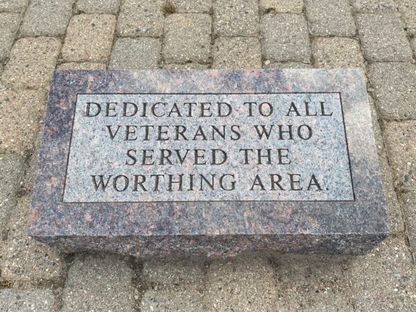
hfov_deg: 67.3
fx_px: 312
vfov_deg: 53.1
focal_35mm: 26
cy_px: 156
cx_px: 208
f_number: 1.8
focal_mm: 4.25
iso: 32
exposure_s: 1/411
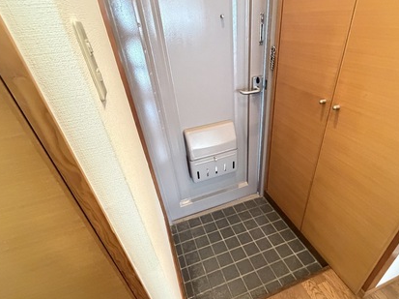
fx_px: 219
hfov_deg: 84.3
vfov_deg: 68.2
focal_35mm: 19
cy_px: 171
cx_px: 225
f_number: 2.2
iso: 1250
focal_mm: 2.22
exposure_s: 1/40
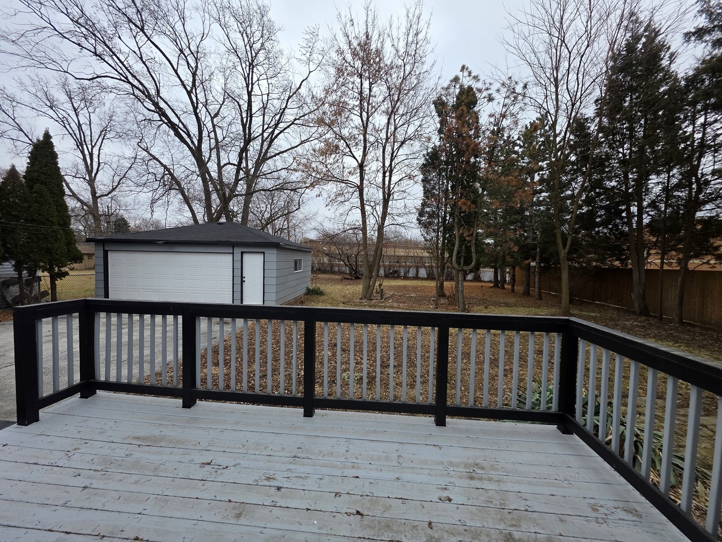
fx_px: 271
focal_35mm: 13
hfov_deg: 106.2
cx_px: 361
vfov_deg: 89.9
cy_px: 271
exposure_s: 1/314
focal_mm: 2.2
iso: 40
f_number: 1.9
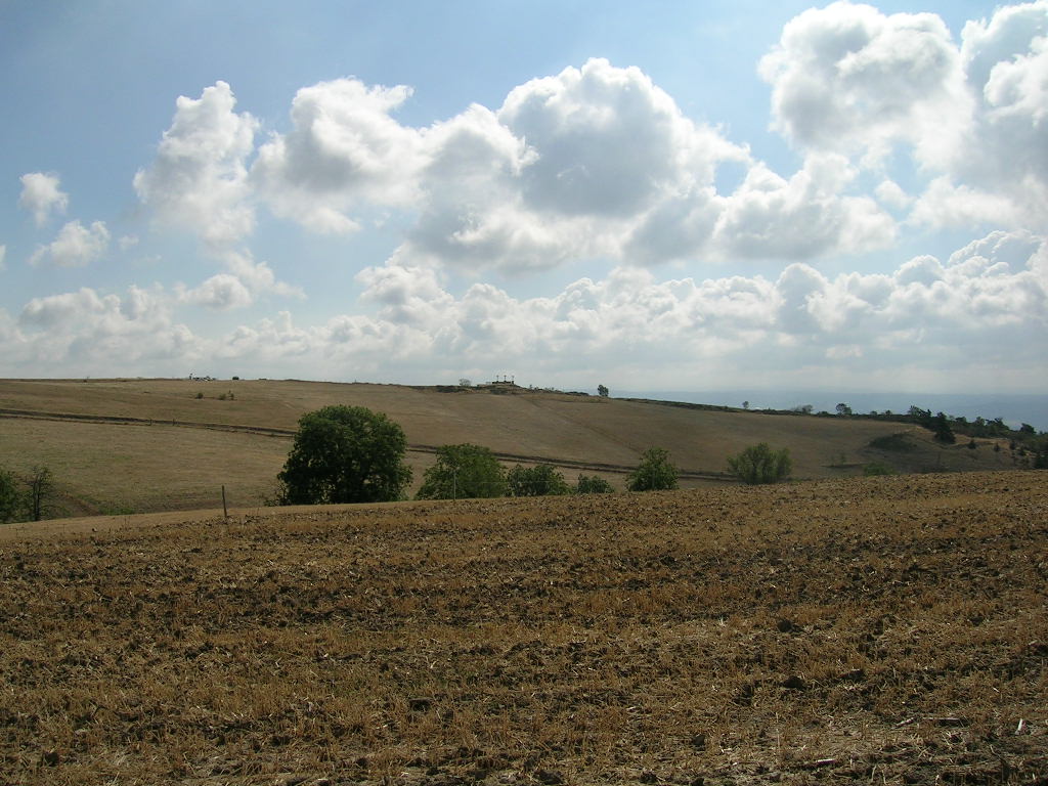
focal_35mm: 35
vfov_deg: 40.7
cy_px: 393
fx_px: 1060
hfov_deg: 52.6
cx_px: 524
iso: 50
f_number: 4.8
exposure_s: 1/1200
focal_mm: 5.4
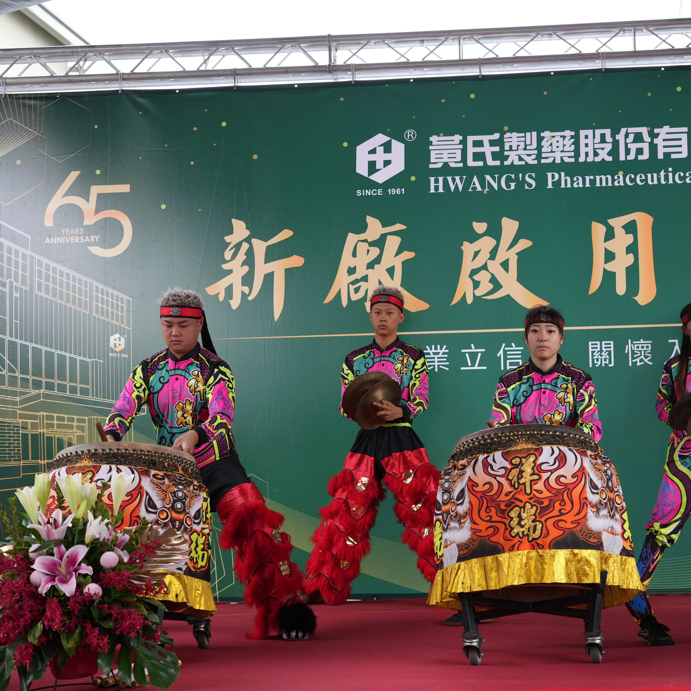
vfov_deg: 26.9
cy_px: 344
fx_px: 1445
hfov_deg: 26.7
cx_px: 473
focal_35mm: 64
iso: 500
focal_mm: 50
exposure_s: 1/125
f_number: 4.5
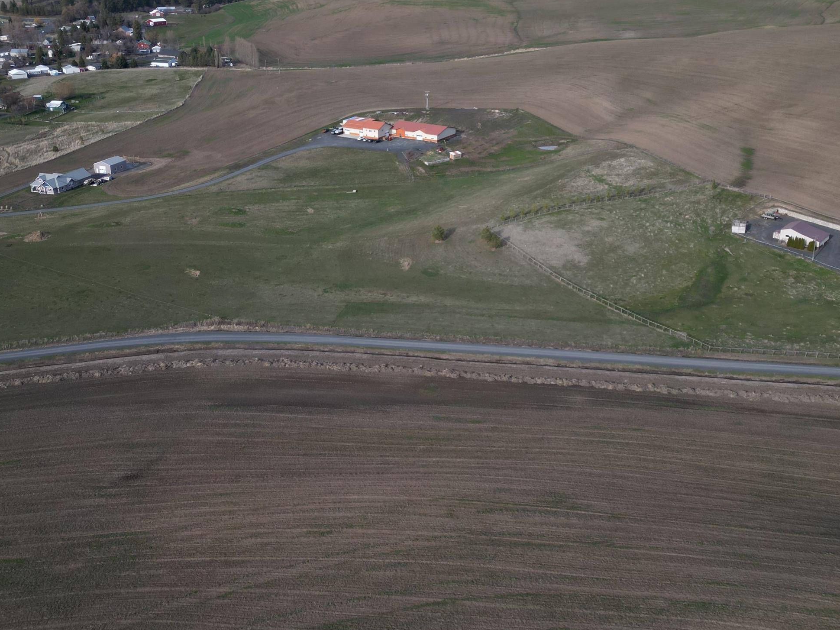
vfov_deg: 37.7
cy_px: 273
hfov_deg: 49.0
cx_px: 427
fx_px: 922
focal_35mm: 38
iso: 100
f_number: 1.7
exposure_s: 1/15
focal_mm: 6.72
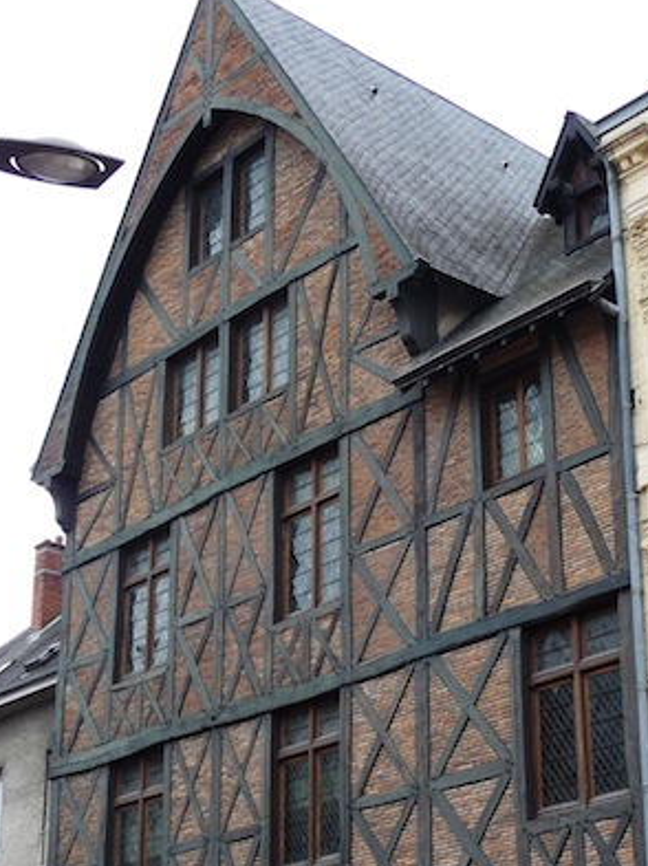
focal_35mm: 61
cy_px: 595
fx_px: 1525
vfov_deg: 31.4
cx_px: 363
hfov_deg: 24.0
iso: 100
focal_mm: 6.7
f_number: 3.9
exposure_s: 1/400
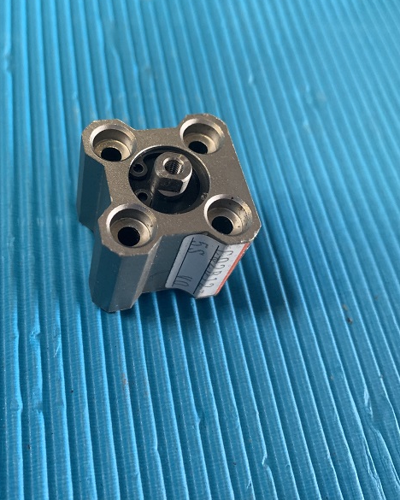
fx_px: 518
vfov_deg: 51.3
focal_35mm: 35
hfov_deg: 42.0
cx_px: 158
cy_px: 210
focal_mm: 4.25
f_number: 1.8
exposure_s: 1/40
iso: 400
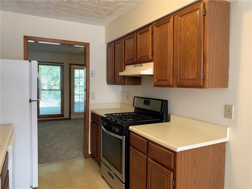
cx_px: 126
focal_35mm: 26
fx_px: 189
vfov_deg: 53.1
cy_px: 94
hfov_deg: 67.3
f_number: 1.8
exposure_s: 1/60
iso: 80
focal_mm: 4.25
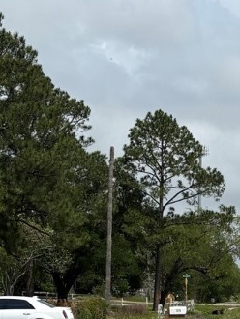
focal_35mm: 121
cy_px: 383
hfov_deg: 12.0
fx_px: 1117
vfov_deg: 15.7
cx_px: 285
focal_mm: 5.96
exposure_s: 1/6711
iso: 50
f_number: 1.6
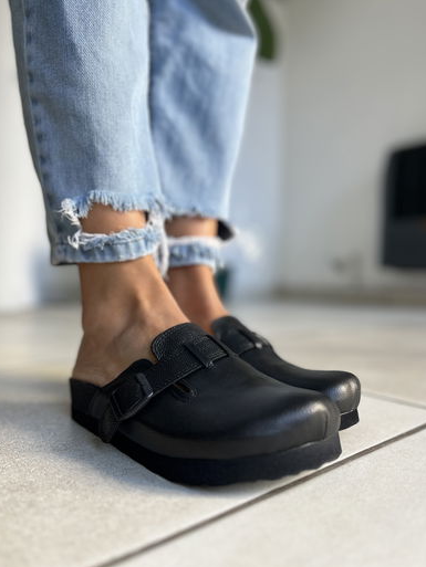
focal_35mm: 27
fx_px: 443
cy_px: 276
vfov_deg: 65.3
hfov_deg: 51.4
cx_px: 209
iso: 64
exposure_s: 1/121
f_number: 1.6
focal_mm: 5.1
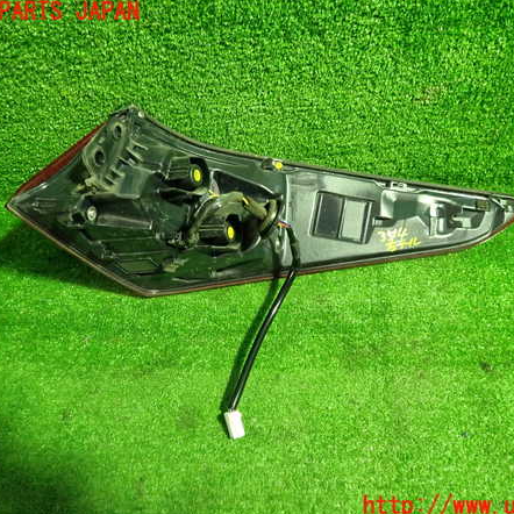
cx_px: 277
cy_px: 259
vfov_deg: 54.0
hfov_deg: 54.0
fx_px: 504
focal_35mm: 30
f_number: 2
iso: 400
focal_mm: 4.5
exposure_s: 1/30
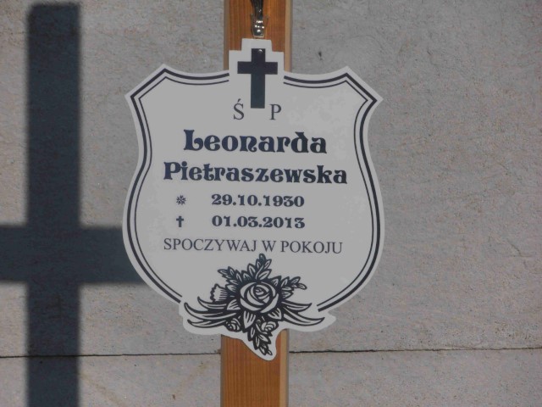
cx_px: 271
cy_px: 204
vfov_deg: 6.2
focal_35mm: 240
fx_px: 3758
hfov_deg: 8.2
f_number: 15
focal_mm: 42.54
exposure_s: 1/320
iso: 80
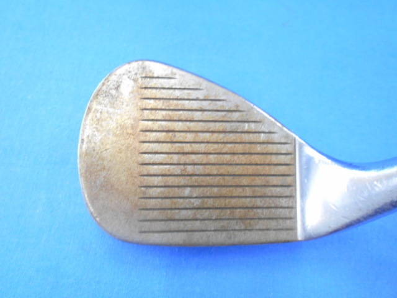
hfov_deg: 67.3
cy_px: 149
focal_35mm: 26
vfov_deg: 53.1
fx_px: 298
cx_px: 198
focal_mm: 4.6
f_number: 3.2
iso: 400
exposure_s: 1/20
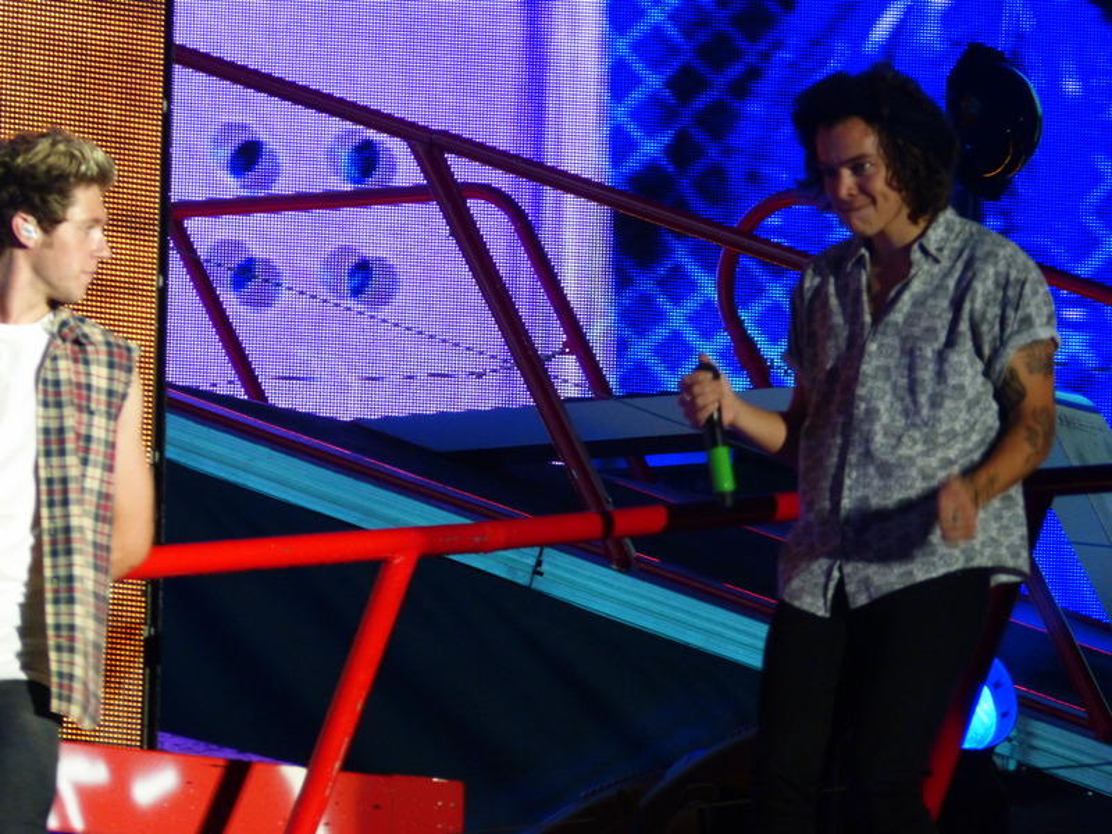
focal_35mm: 538
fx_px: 17283
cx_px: 556
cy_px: 417
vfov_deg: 2.8
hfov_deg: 3.7
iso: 400
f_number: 4.8
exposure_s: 1/80
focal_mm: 96.8
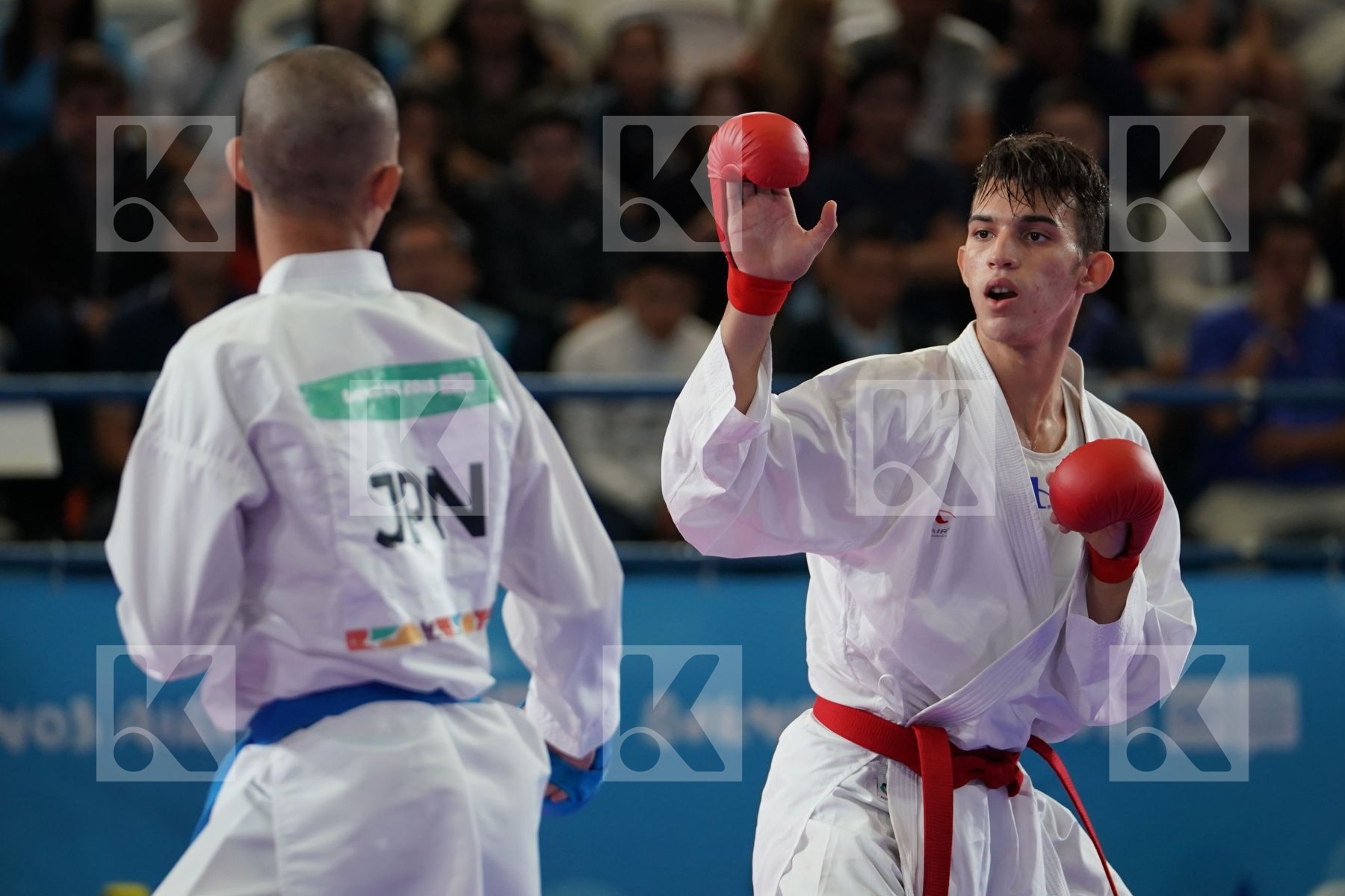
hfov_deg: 8.3
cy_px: 448
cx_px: 672
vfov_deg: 5.6
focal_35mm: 247
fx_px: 9227
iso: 1250
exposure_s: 1/1000
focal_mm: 165
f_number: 2.8
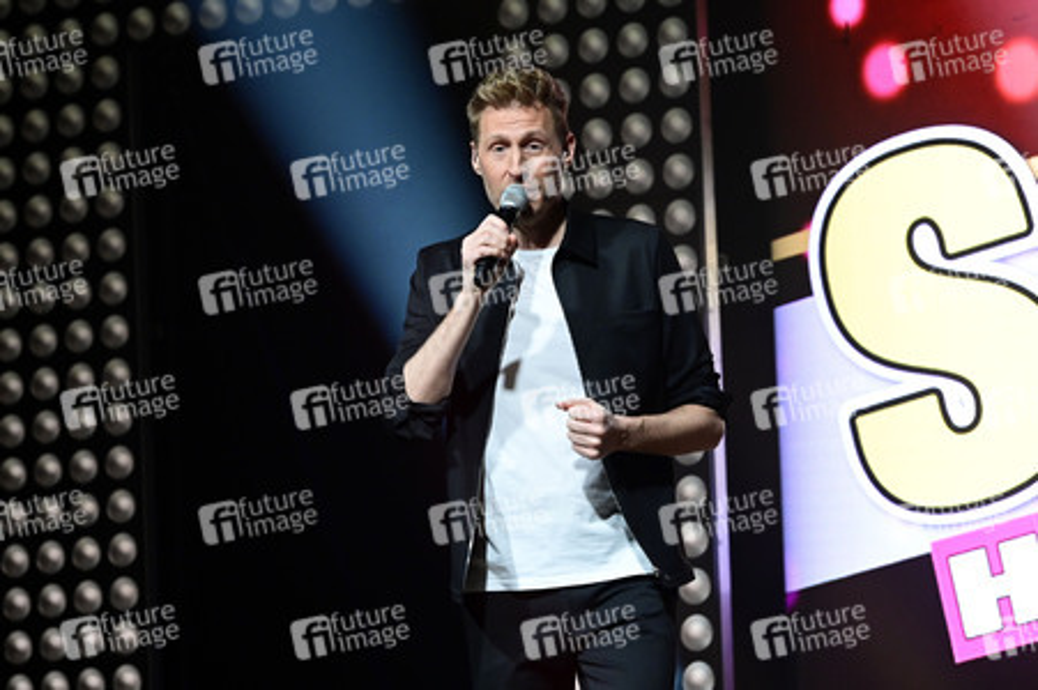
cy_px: 345
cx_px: 519
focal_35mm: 170
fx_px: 4898
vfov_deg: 8.1
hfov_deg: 12.1
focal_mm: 170
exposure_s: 1/320
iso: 3200
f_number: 6.3
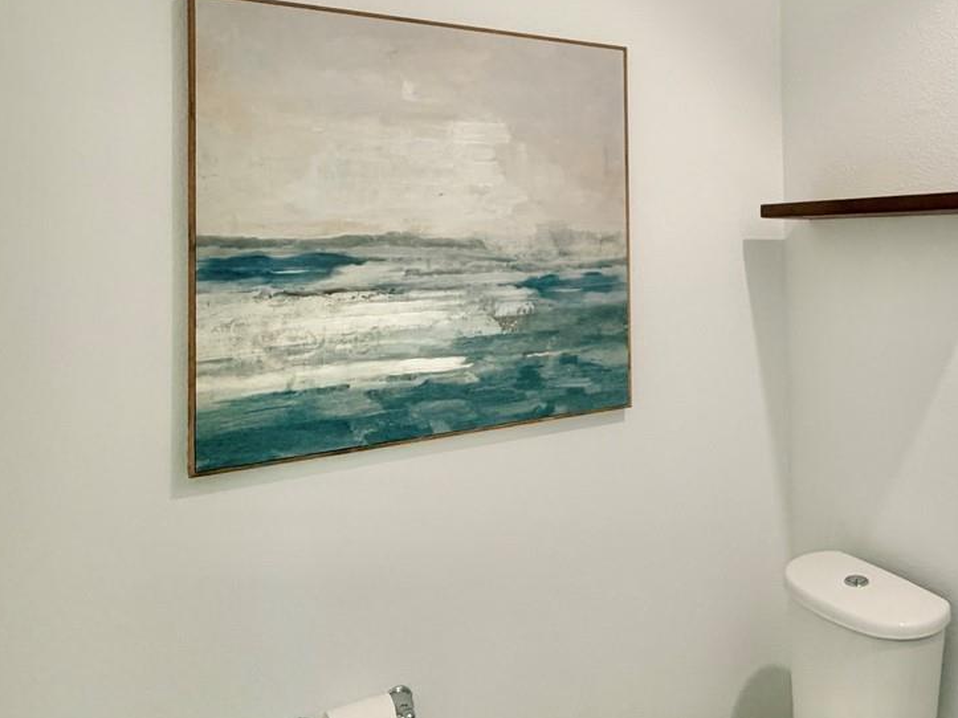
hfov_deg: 53.7
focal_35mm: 31
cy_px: 208
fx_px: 858
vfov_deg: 44.4
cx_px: 792
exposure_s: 1/120
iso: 250
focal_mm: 2.22
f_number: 2.2
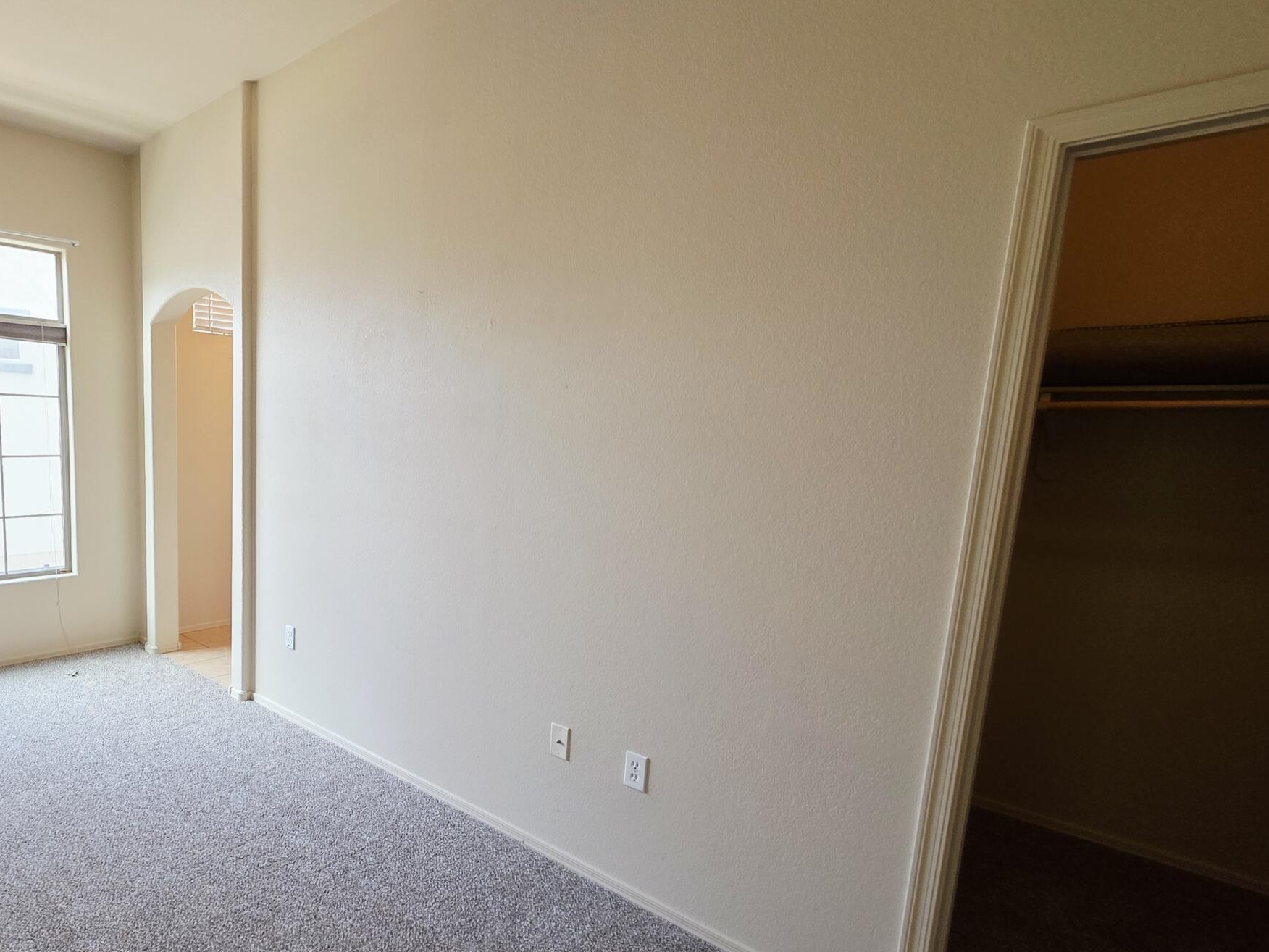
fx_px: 697
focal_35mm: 19
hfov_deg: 79.9
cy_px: 532
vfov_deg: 68.4
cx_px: 361
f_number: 1.9
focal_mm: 2.2
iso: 100
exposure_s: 1/120
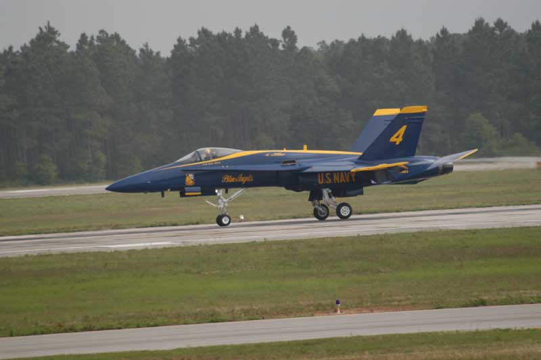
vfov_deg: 3.0
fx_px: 6757
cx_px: 270
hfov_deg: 4.6
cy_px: 180
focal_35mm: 450
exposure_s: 1/1600
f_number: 5.6
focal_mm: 300
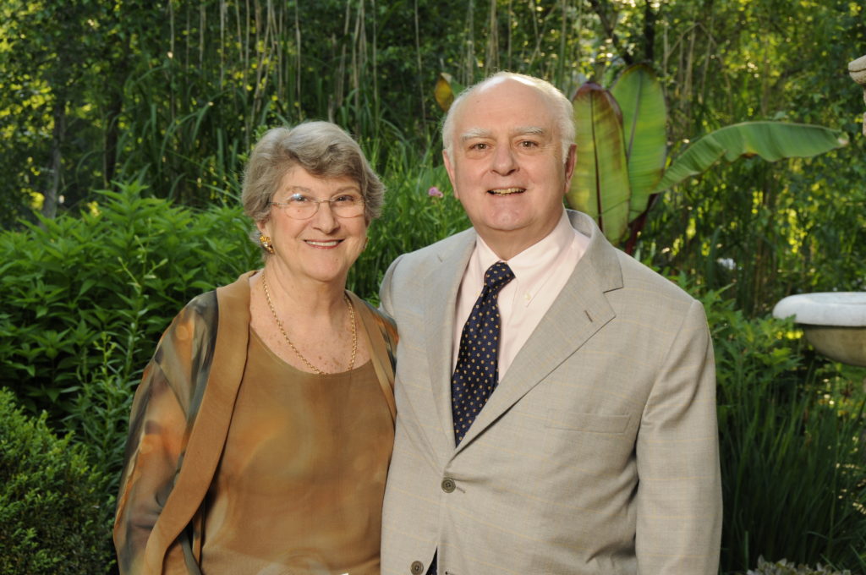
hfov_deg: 29.3
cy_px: 288
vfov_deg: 19.7
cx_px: 433
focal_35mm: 69
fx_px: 1658
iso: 400
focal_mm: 46
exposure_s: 1/60
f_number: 8
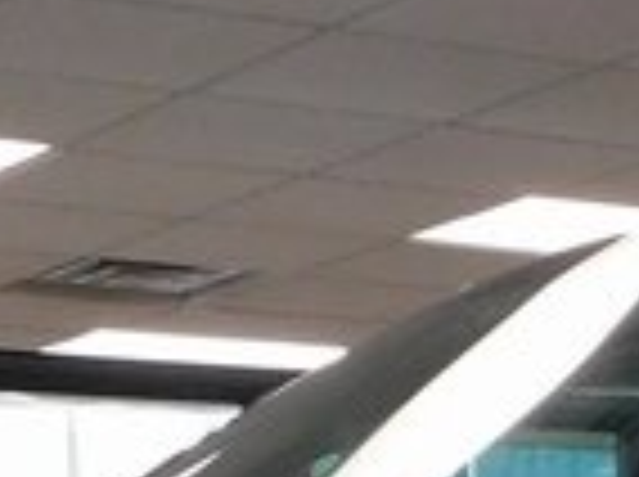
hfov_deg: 11.8
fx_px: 3059
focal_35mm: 166
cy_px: 1008
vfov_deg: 8.4
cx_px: 675
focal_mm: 4
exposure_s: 1/30
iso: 360
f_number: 3
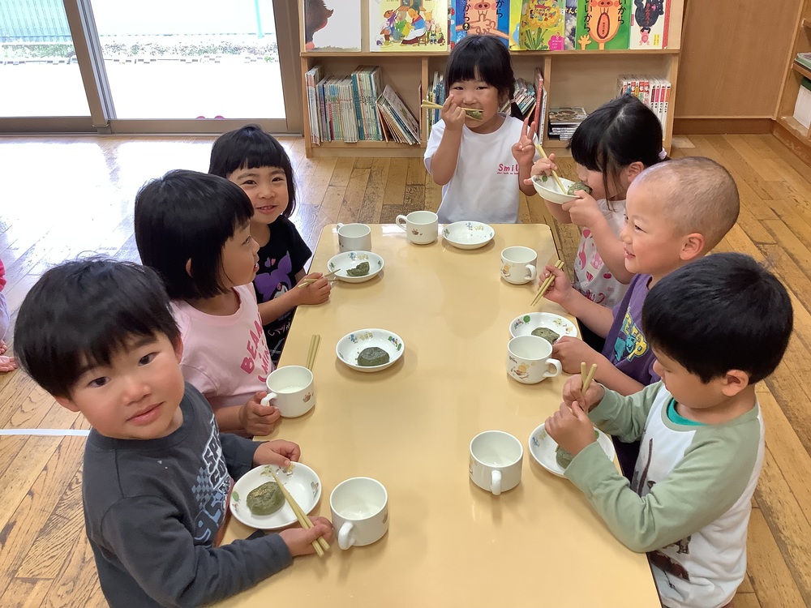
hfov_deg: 58.4
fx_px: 726
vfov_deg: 45.4
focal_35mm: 31
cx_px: 406
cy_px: 304
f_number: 2.4
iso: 100
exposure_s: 1/60
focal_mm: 3.3
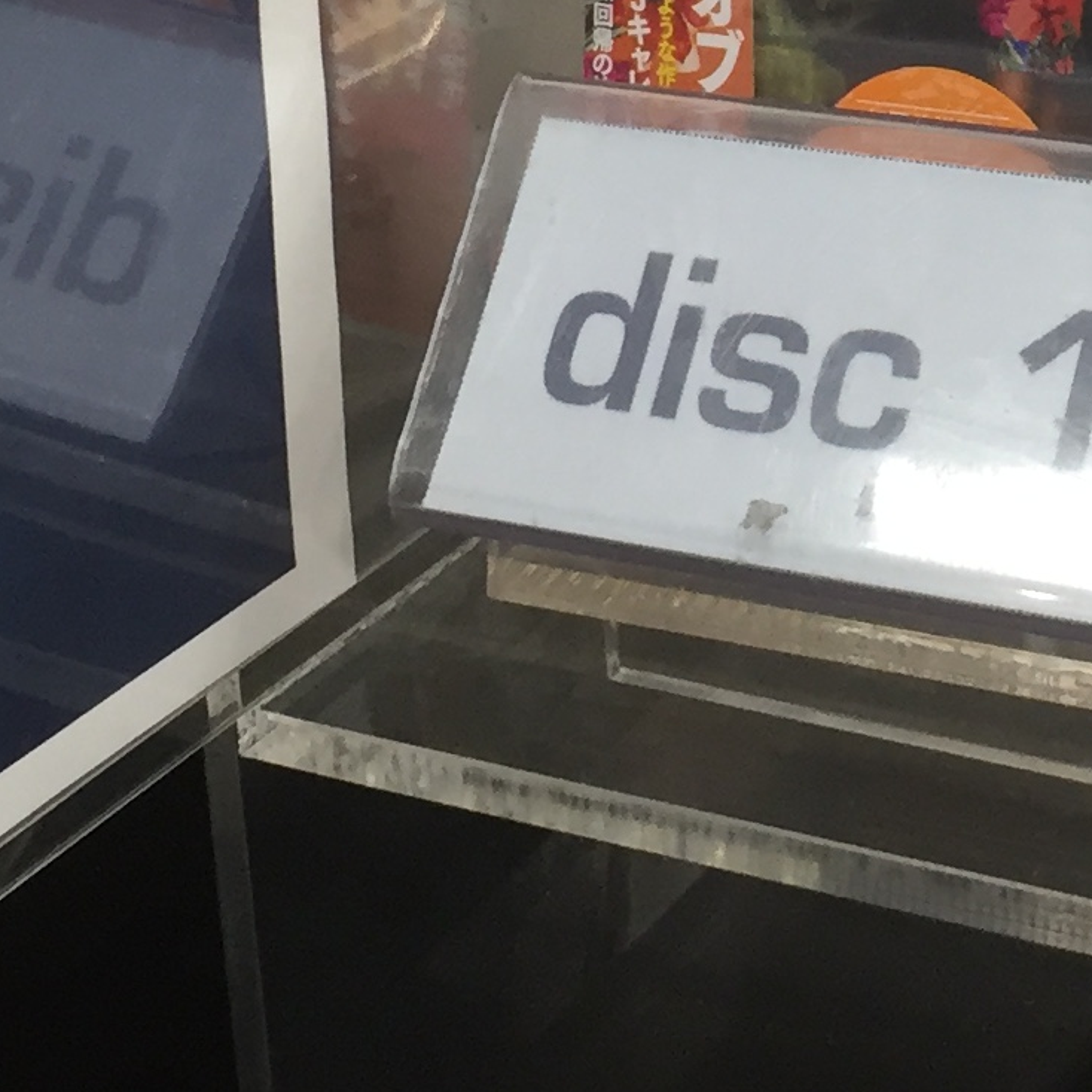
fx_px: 4069
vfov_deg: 14.7
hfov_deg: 15.2
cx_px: 872
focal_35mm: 114
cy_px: -286
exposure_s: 1/30
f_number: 2.2
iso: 64
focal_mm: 4.15
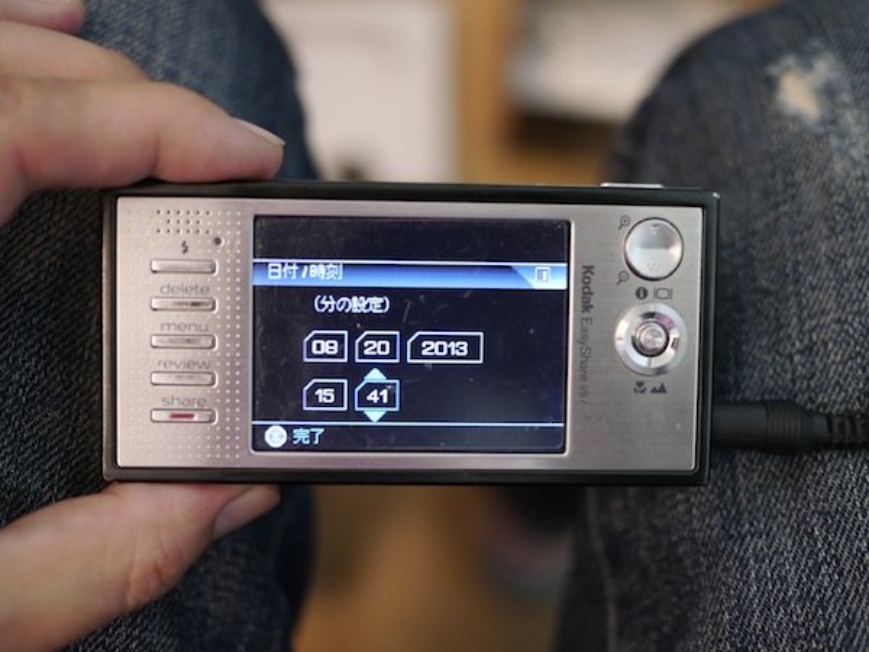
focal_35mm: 40
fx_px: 1004
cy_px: 326
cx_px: 434
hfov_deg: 46.8
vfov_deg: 36.0
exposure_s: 1/60
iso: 400
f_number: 1.7
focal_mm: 20
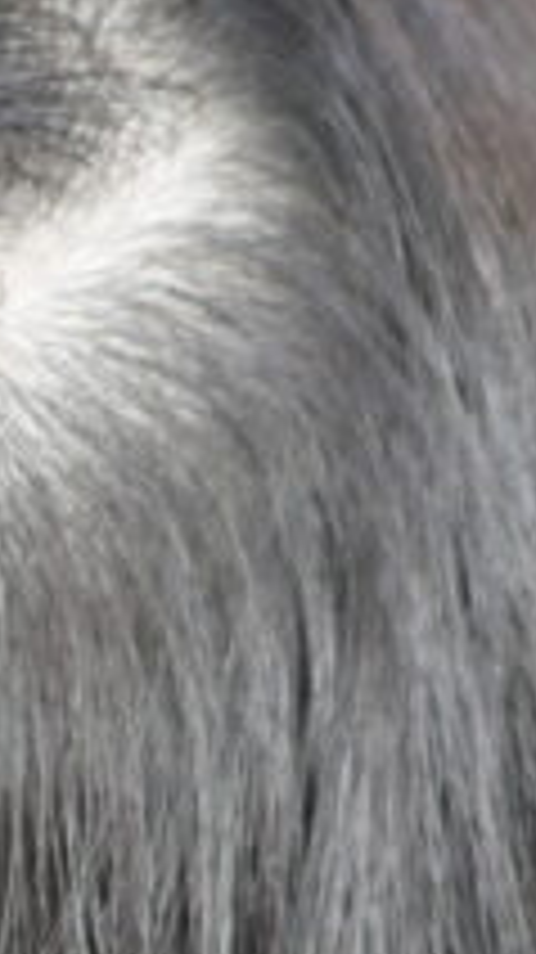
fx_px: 3999
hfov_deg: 7.5
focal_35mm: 158
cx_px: -365
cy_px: 1674
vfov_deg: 12.5
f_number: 1.7
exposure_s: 1/60
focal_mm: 15
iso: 800
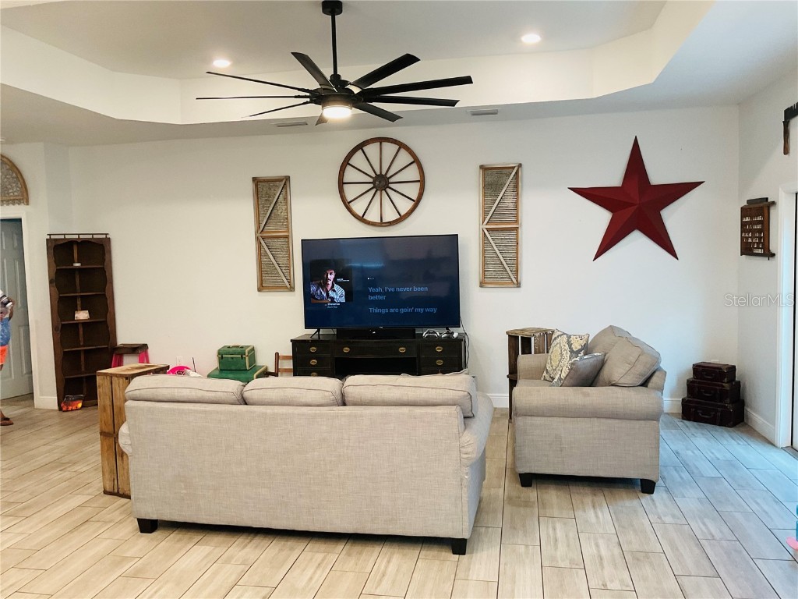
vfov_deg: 48.2
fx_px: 669
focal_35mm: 29
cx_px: 399
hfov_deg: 61.7
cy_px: 300
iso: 80
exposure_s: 1/60
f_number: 1.8
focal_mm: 3
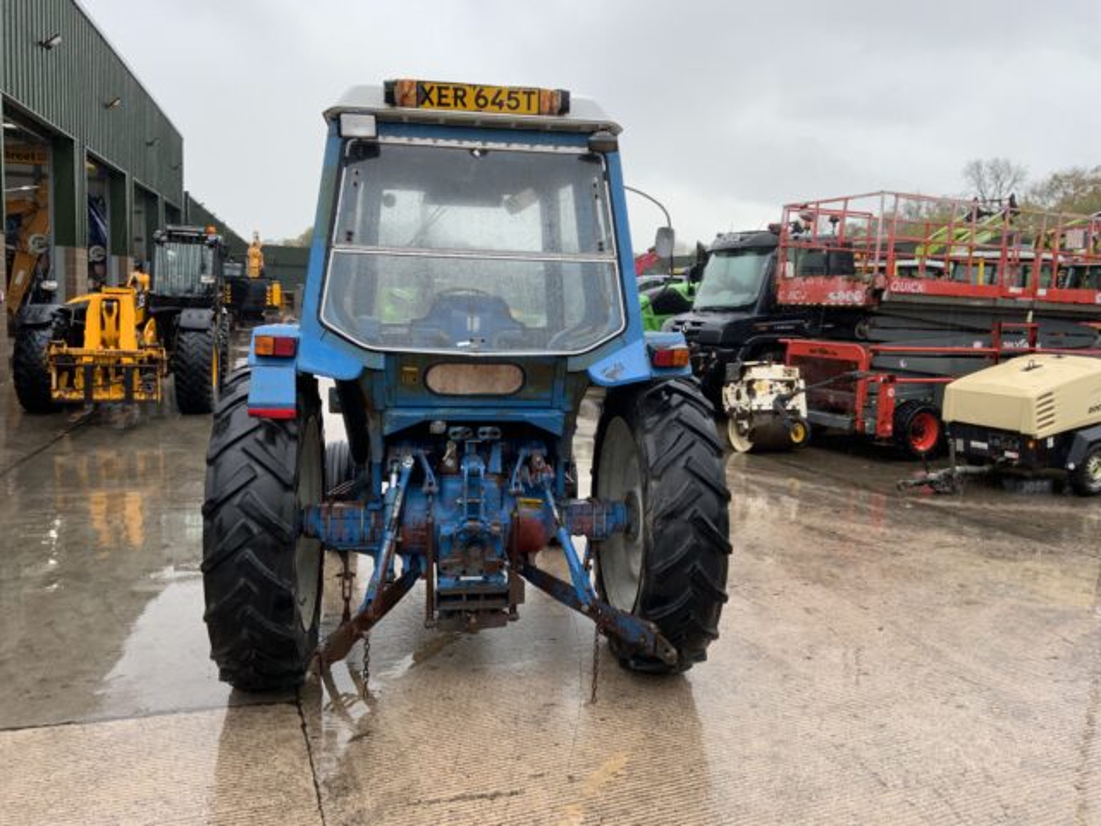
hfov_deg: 61.7
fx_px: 922
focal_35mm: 29
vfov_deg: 48.2
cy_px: 413
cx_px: 550
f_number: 1.8
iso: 20
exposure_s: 1/122
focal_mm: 3
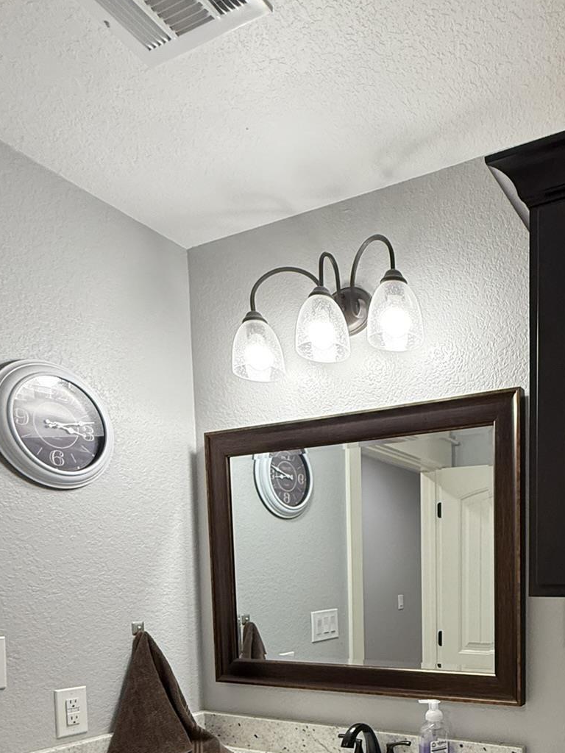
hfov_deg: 46.4
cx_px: 475
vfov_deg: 56.9
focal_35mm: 28
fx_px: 609
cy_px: 640
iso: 250
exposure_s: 1/120
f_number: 2.2
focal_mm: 2.22
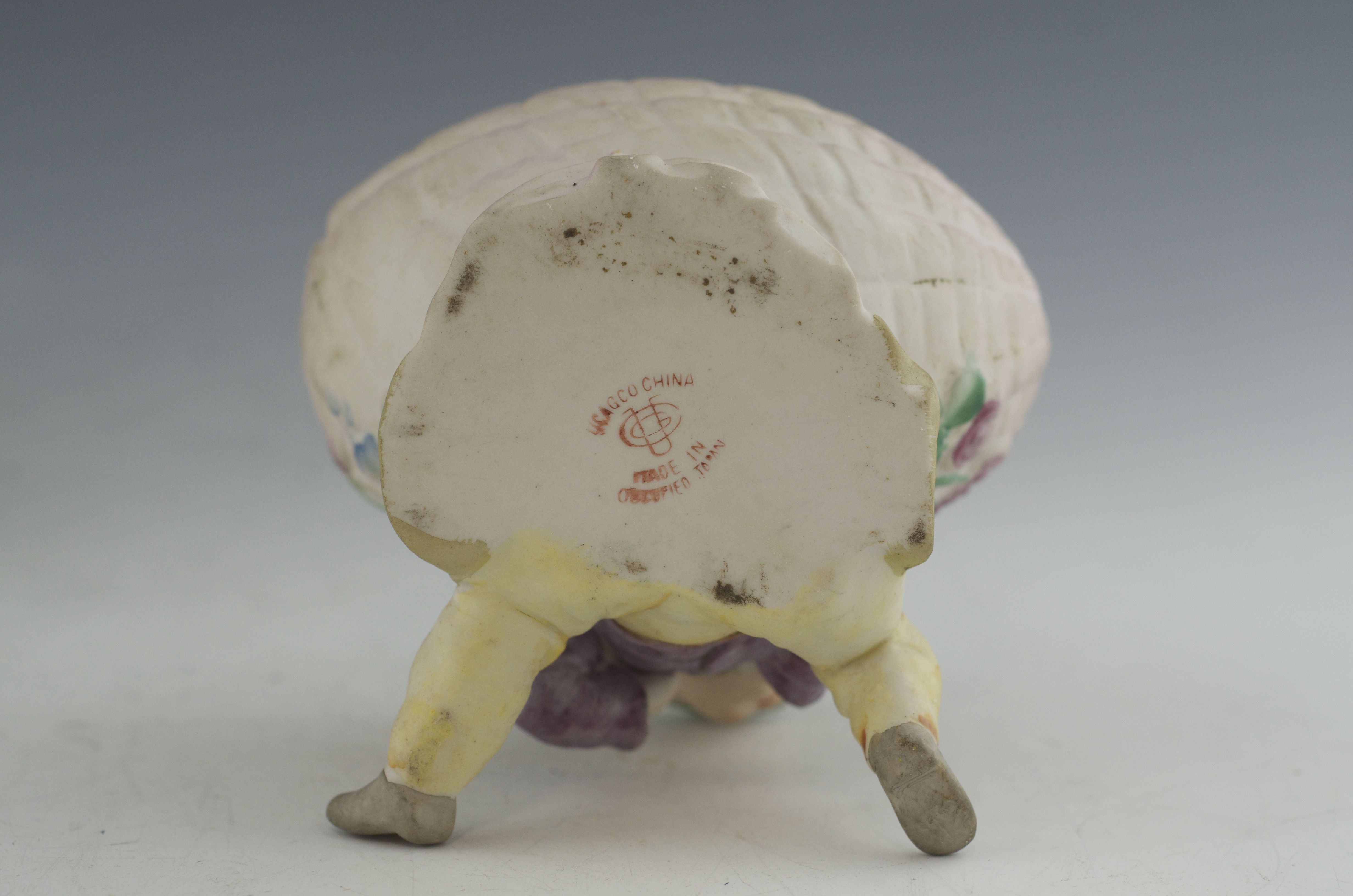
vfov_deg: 18.1
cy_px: 448
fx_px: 2813
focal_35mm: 75
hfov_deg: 27.0
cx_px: 676
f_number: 4.5
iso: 640
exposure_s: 1/100
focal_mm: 50
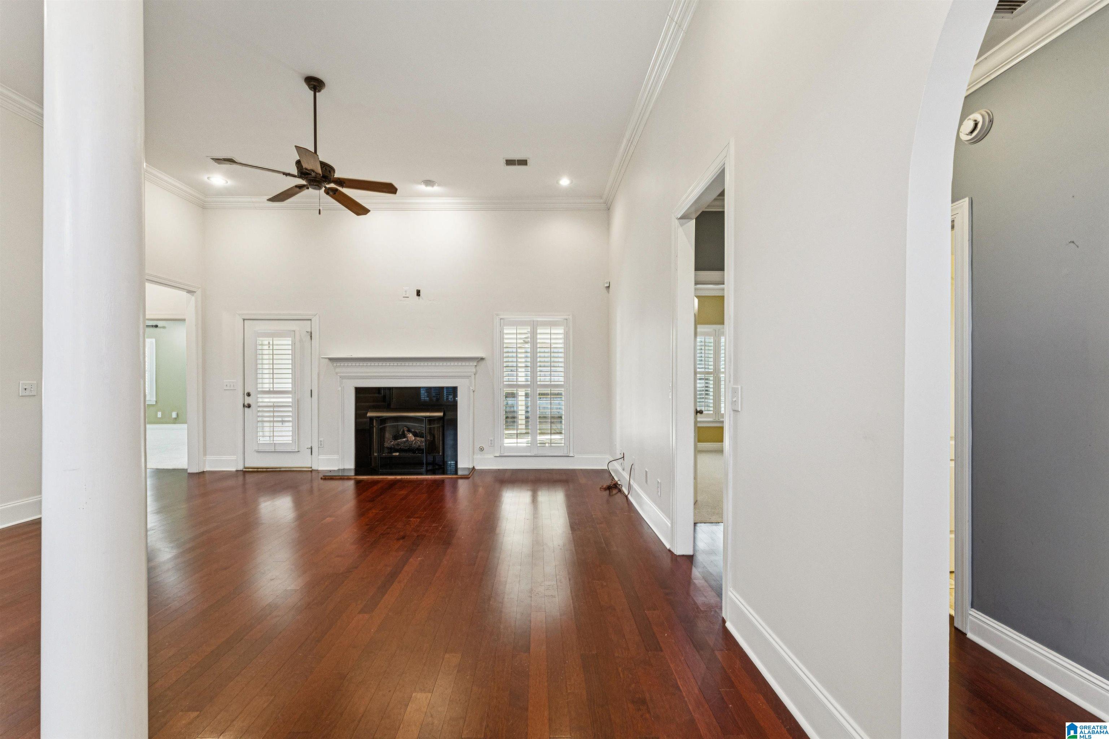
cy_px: 370
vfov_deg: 81.2
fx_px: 431
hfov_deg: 104.3
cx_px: 554
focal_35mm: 14
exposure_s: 1/6
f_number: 11
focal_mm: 14
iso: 800
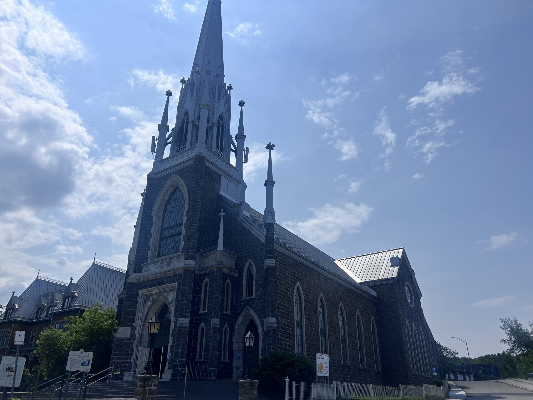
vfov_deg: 53.1
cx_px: 266
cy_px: 200
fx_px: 400
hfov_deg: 67.3
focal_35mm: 26
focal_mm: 5.7
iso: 50
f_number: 1.5
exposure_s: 1/16393
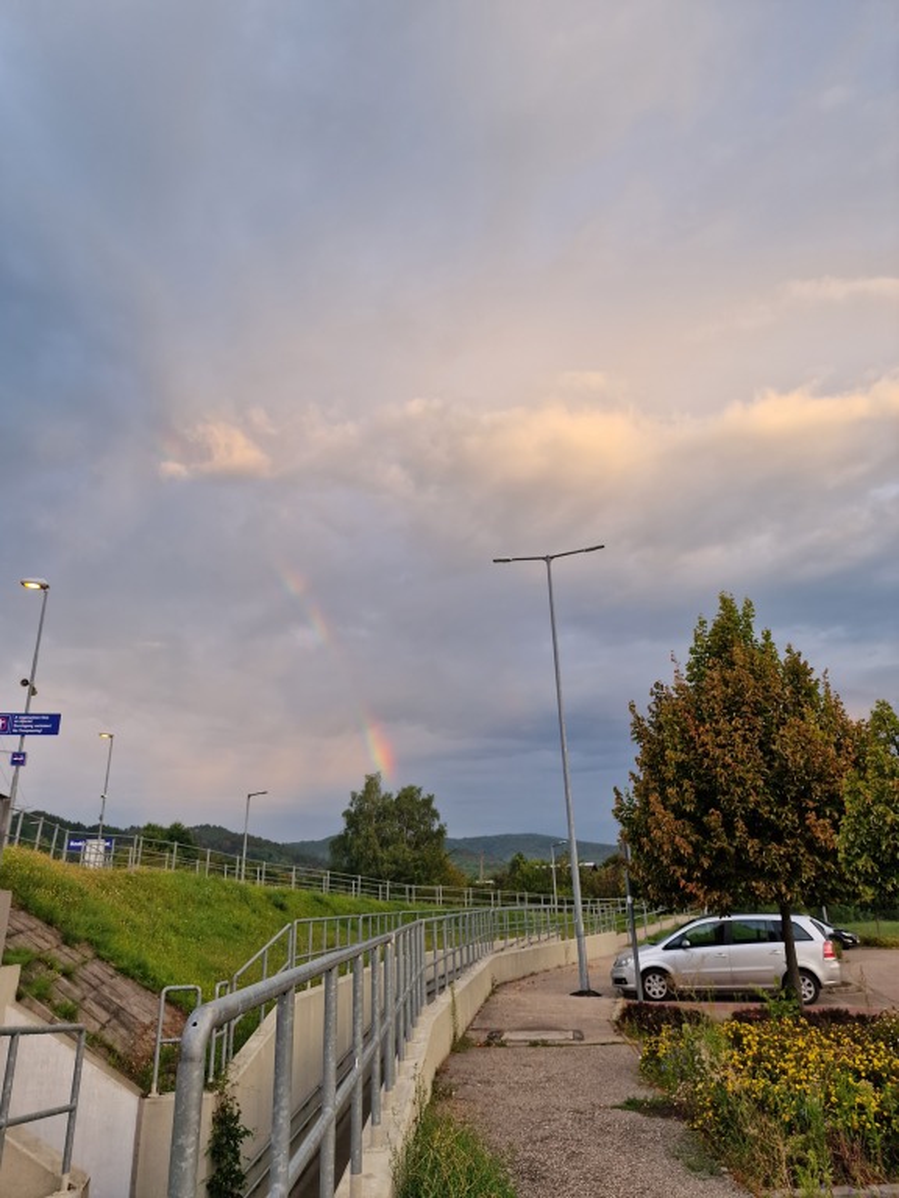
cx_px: 450
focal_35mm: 23
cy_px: 599
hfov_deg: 58.9
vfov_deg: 73.9
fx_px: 796
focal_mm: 6.4
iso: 50
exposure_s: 1/180
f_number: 1.8
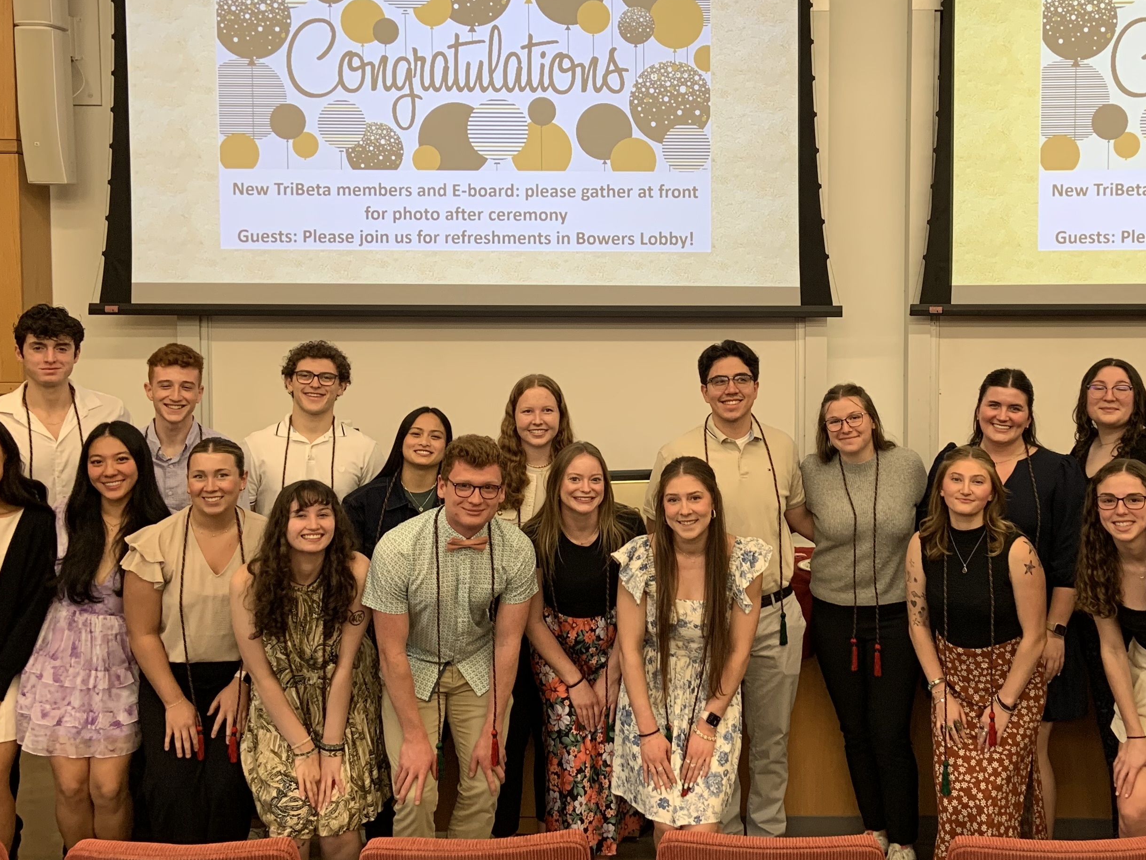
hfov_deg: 43.7
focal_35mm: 43
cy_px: 350
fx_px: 1423
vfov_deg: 33.5
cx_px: 681
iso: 100
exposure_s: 1/77
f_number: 1.8
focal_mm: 4.25
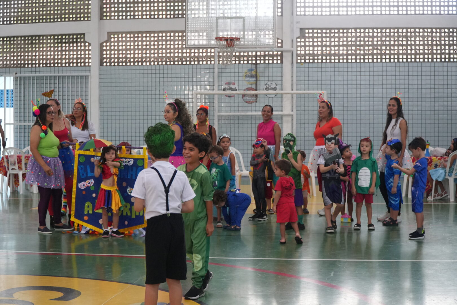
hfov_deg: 35.1
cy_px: 152
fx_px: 724
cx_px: 228
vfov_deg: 23.8
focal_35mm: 57
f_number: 4
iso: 2500
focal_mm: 38
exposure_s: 1/320
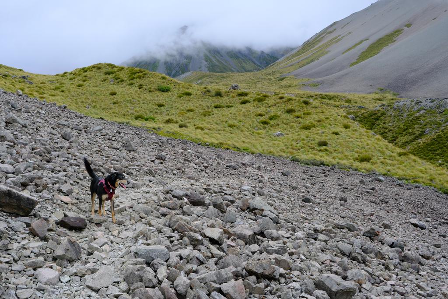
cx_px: 224
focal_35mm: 35
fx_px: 436
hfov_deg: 54.4
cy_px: 150
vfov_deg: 37.9
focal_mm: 23
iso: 640
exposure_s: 1/120
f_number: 11
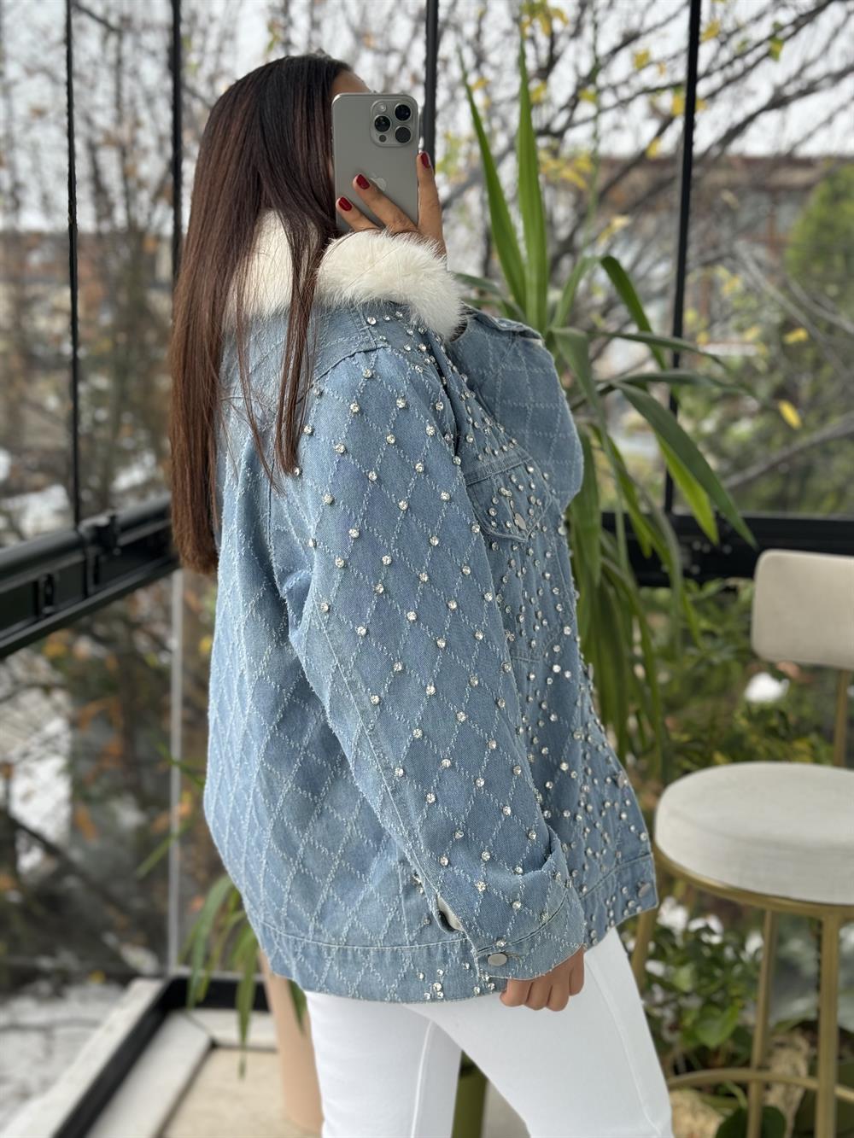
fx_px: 1579
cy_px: 569
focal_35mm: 48
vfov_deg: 39.7
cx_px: 427
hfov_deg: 30.3
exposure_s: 1/196
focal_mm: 6.76
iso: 64
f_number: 1.78
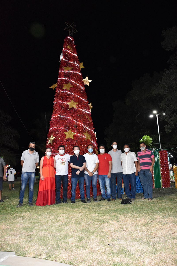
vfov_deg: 67.4
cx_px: 88
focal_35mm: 27
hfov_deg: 47.9
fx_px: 199
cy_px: 133
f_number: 4
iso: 5000
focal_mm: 18
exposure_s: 1/125
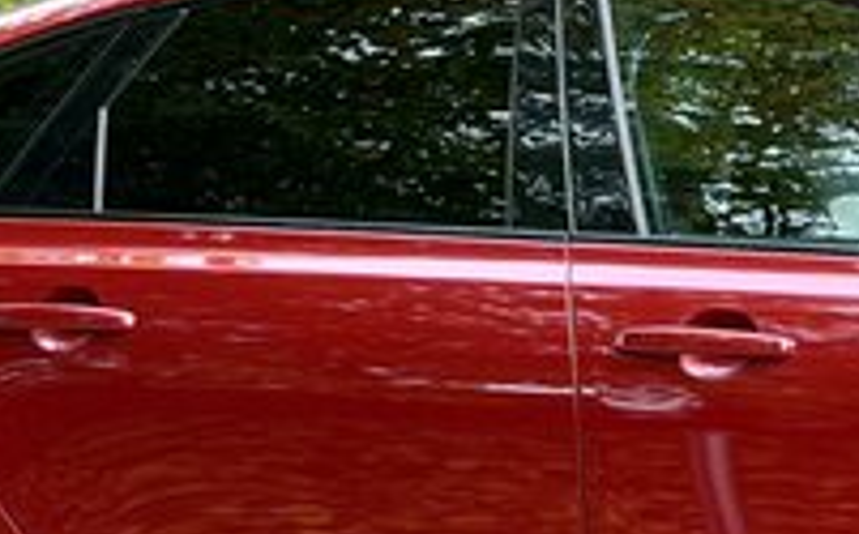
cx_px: 1021
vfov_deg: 6.4
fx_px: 4746
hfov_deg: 10.2
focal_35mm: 203
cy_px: 487
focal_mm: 6.76
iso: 64
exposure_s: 1/224
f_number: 1.78
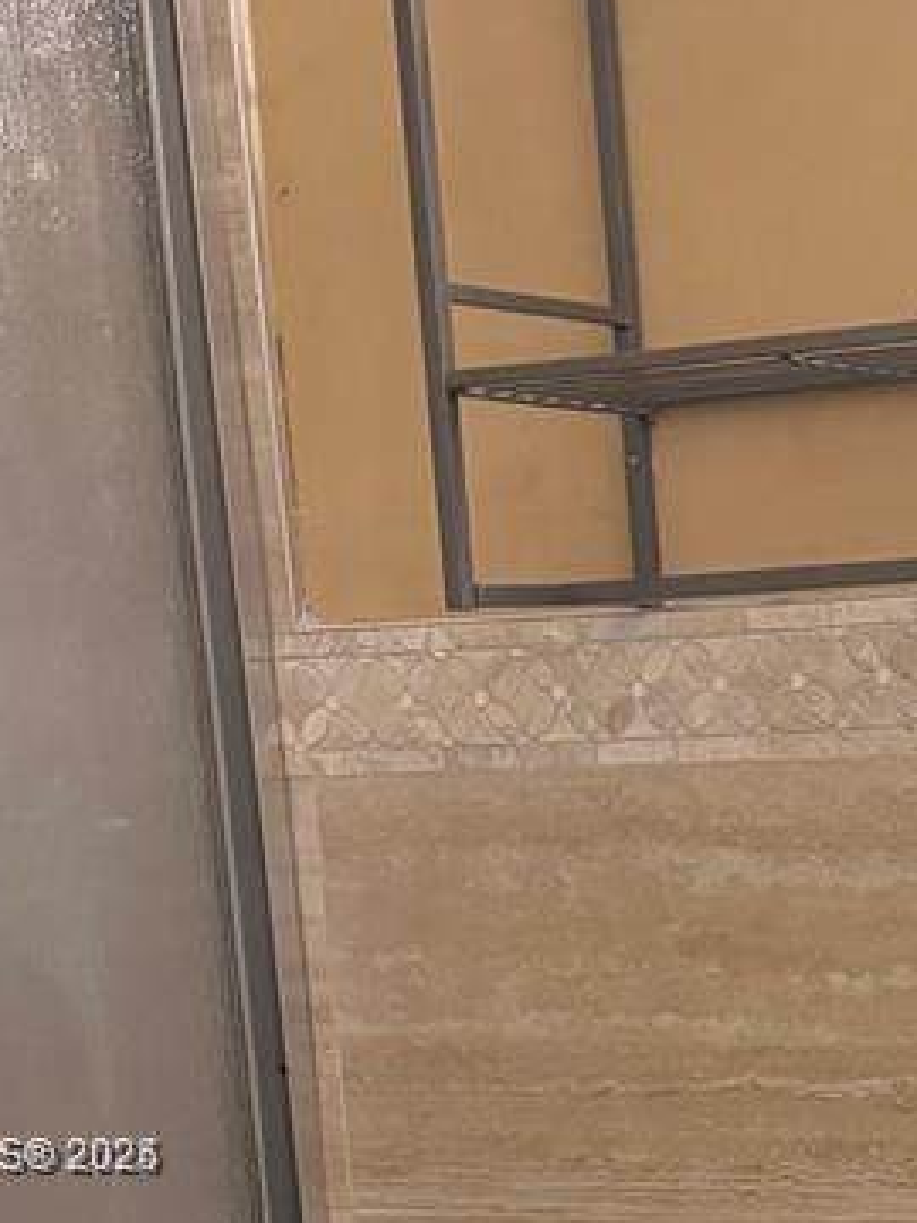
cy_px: 1158
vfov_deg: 23.6
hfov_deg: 17.6
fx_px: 2826
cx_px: 1066
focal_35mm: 80
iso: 800
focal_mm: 6.76
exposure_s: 1/60
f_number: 1.78
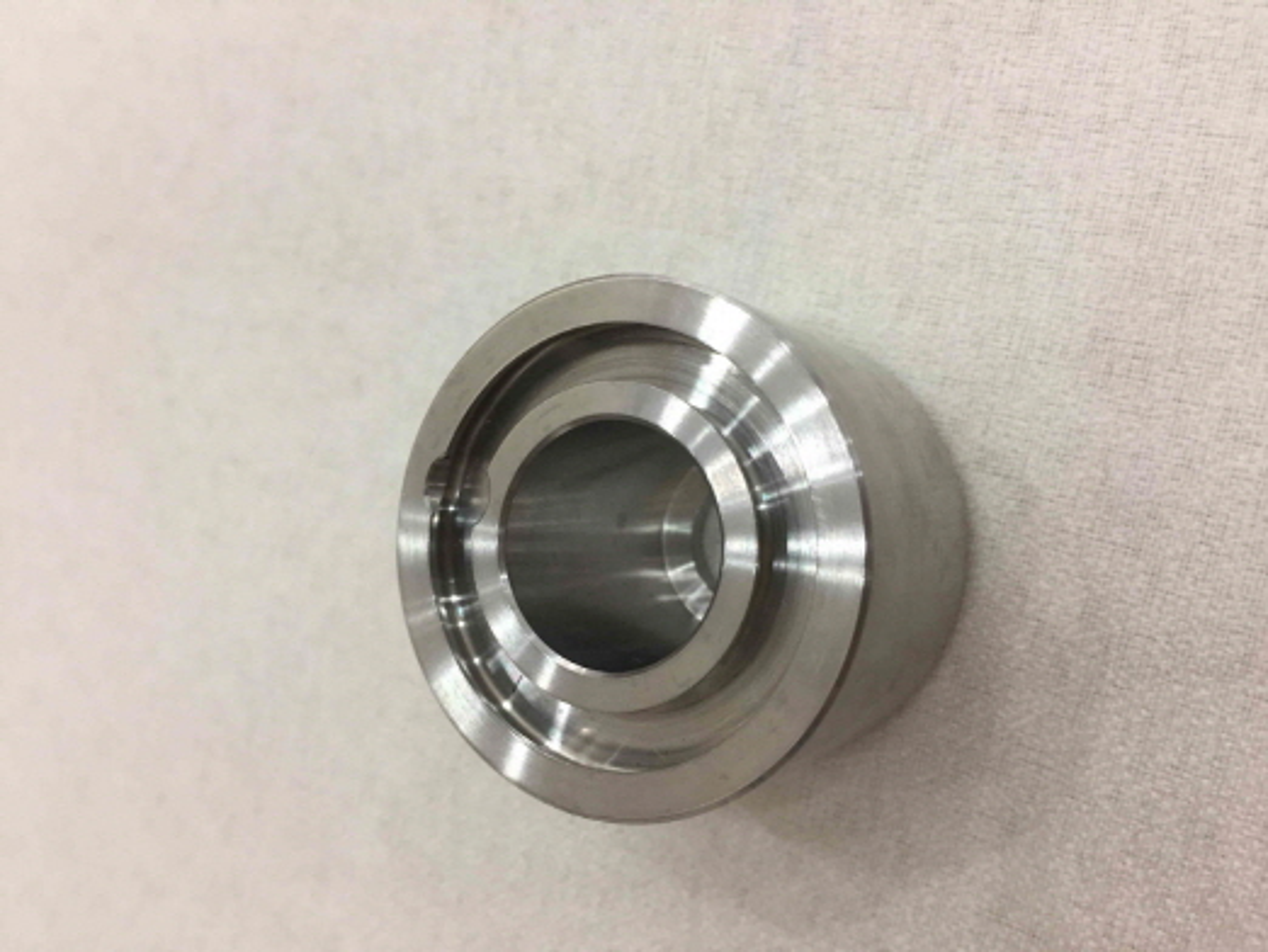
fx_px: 1063
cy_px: 476
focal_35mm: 29
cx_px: 634
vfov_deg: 48.3
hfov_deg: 61.6
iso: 125
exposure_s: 1/30
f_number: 2.2
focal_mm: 4.15
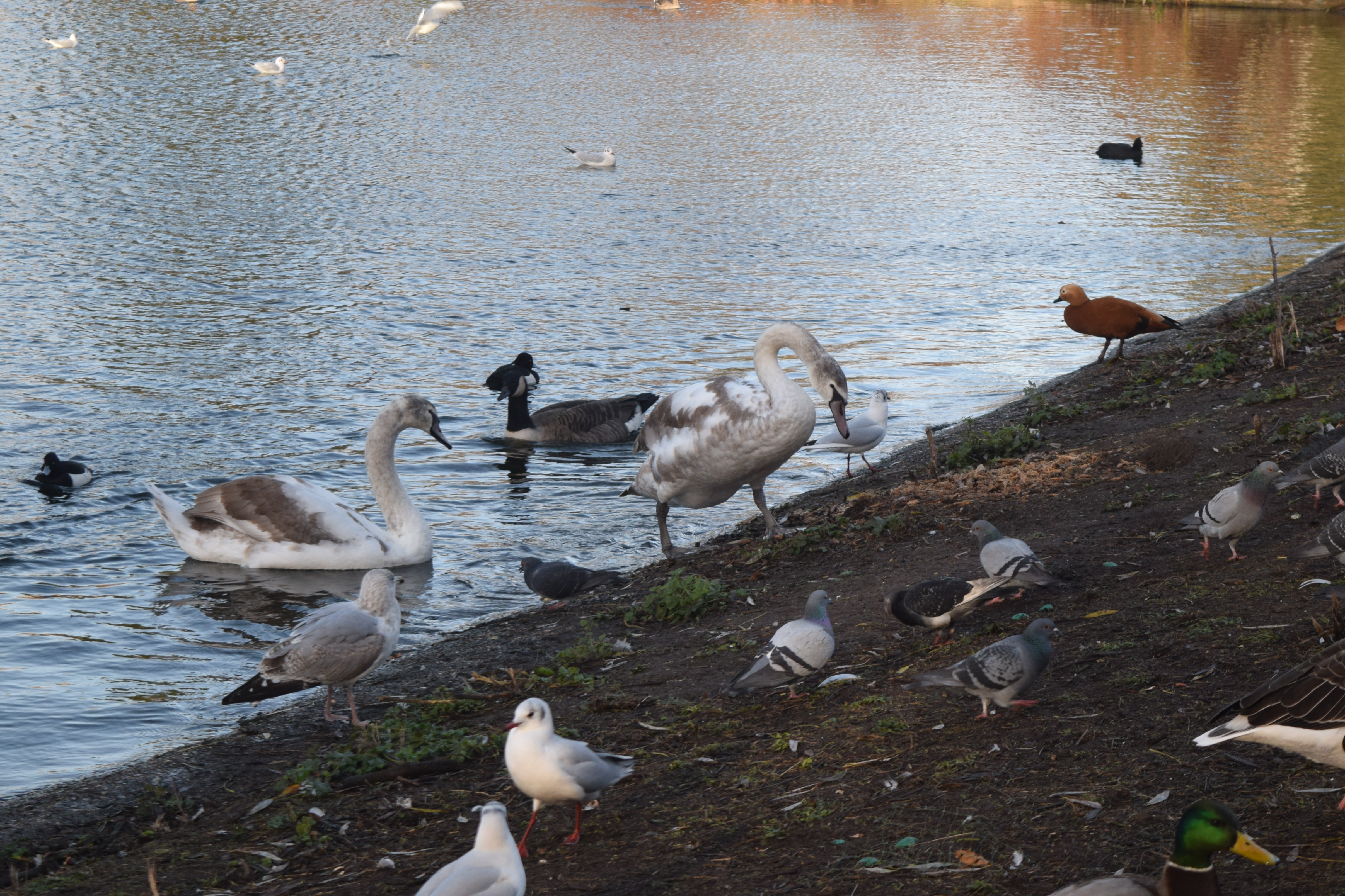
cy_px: 422
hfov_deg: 19.9
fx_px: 3834
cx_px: 730
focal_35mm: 103
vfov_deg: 13.3
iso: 400
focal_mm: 55
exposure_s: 1/160
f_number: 6.3
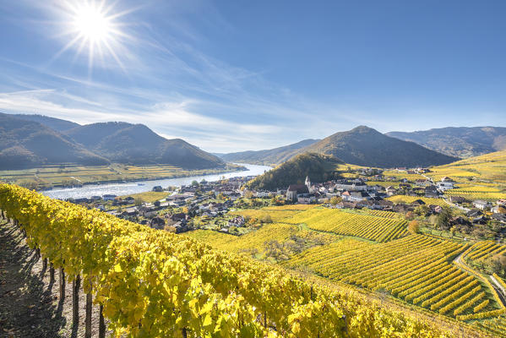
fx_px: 211
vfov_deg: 77.4
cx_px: 253
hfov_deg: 100.4
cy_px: 169
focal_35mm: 15
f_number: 11
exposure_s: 1/80
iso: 100
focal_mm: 15
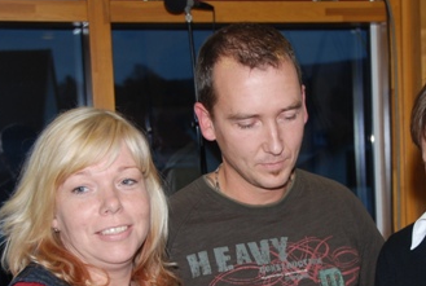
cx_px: 291
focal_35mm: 105
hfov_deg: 19.3
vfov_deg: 13.0
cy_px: 252
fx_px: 1245
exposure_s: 1/60
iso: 200
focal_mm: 36
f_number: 5
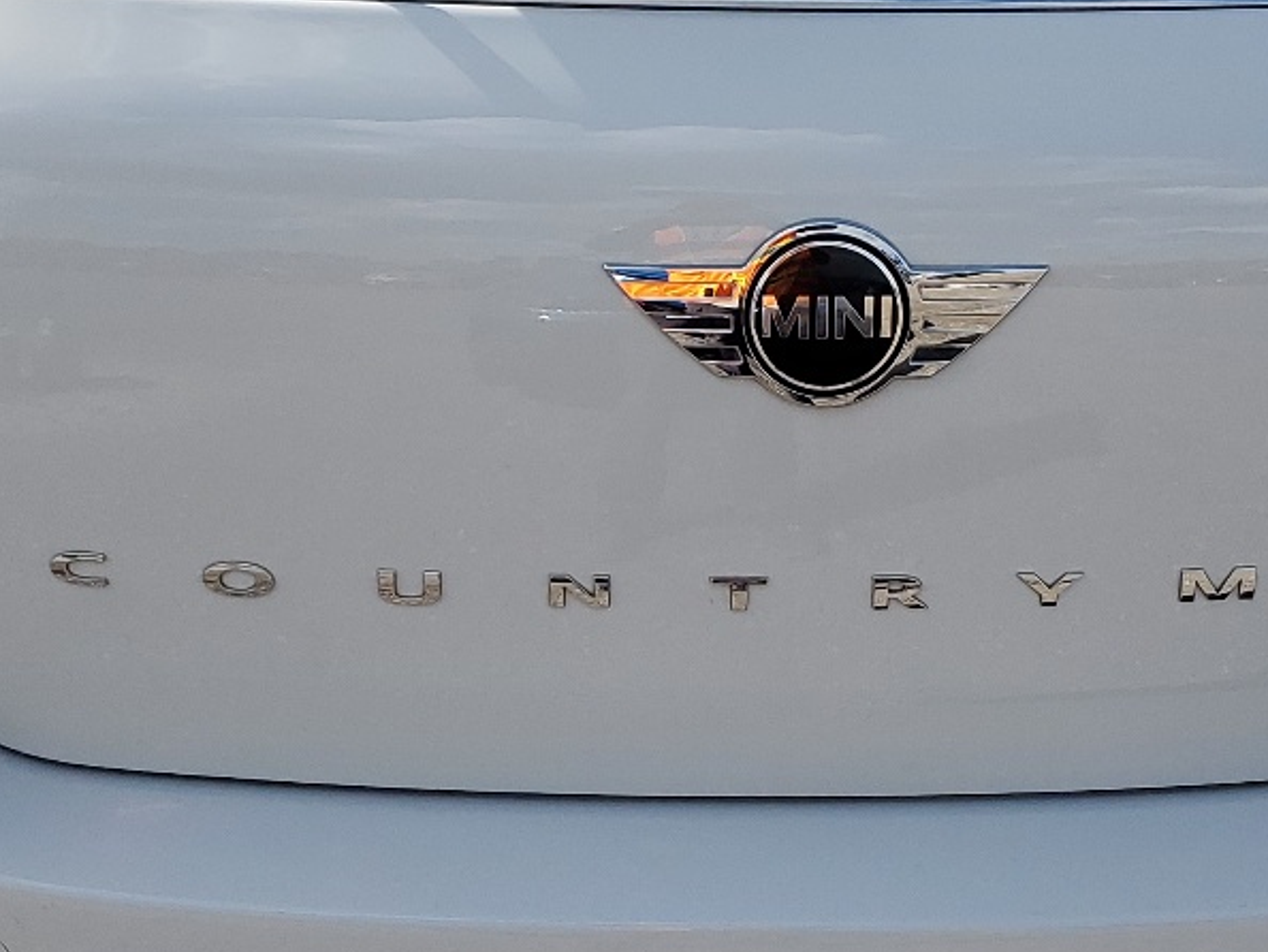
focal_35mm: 70
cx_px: 734
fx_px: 2565
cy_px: 316
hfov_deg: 27.7
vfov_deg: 20.9
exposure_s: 1/3333
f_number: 1.5
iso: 50
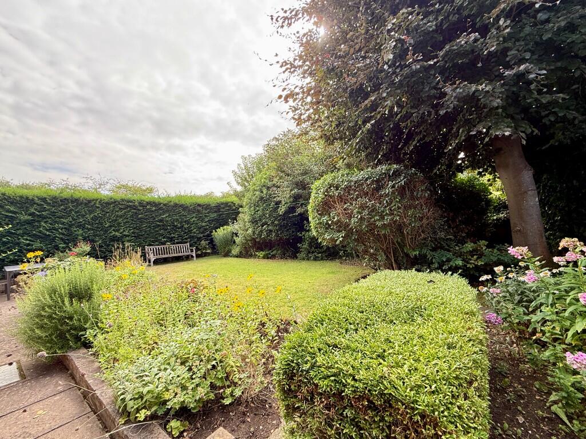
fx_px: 237
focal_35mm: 14
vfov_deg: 85.7
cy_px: 220
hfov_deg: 102.1
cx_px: 293
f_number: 2.2
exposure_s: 1/219
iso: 64
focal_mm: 2.22
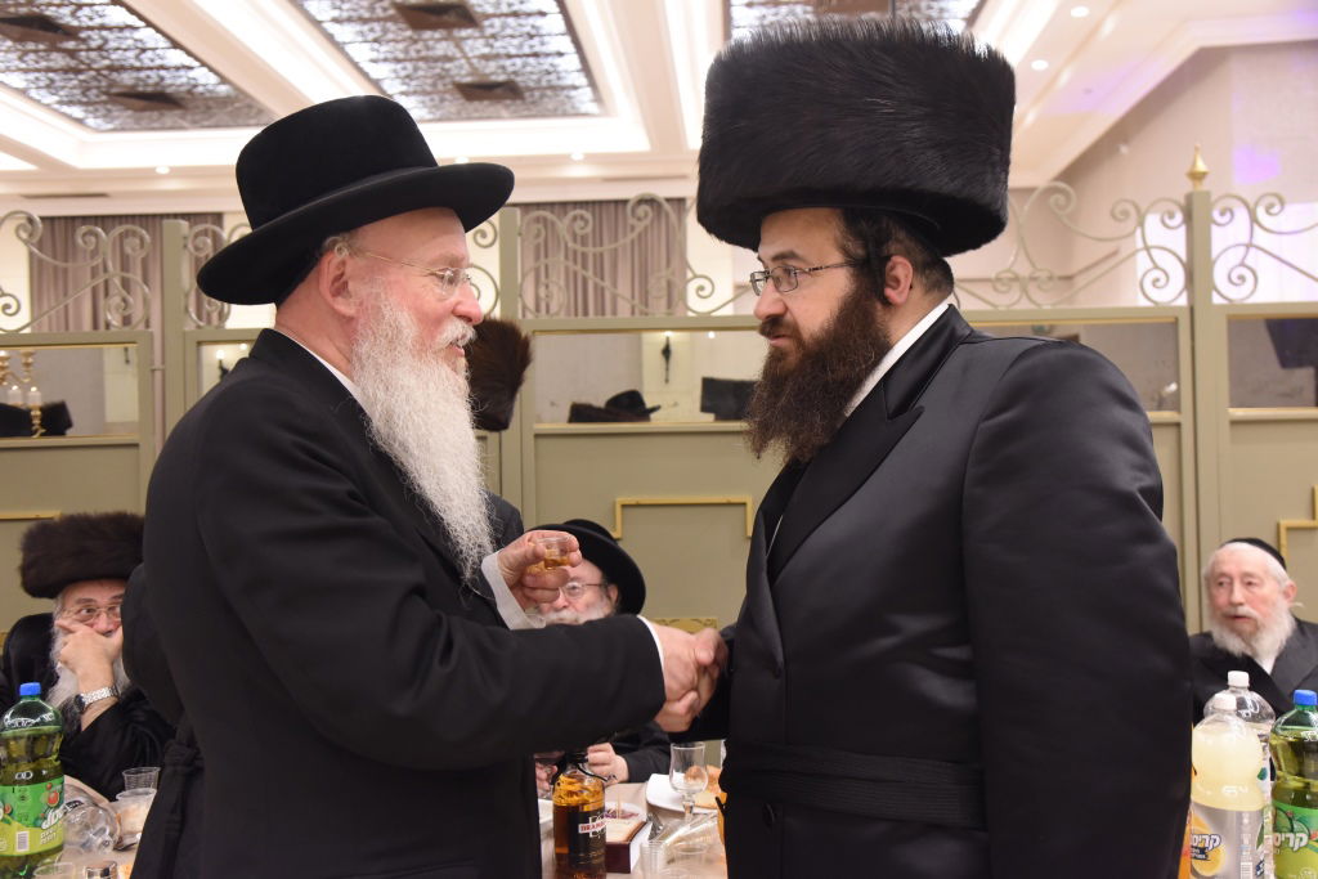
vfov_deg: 37.9
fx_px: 1281
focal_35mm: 35
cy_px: 440
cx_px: 659
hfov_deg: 54.4
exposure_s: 1/100
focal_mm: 35
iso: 2500
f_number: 5.6
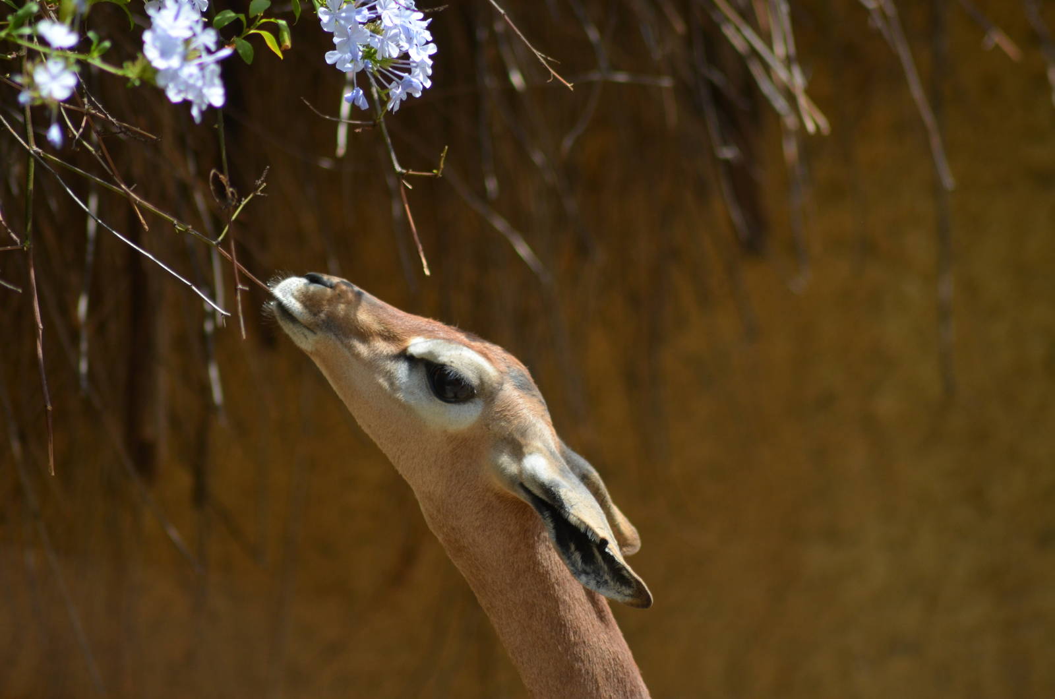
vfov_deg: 3.0
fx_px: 13161
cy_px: 350
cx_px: 528
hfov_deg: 4.6
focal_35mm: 450
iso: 400
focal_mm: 300
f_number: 5.6
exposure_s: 1/1000
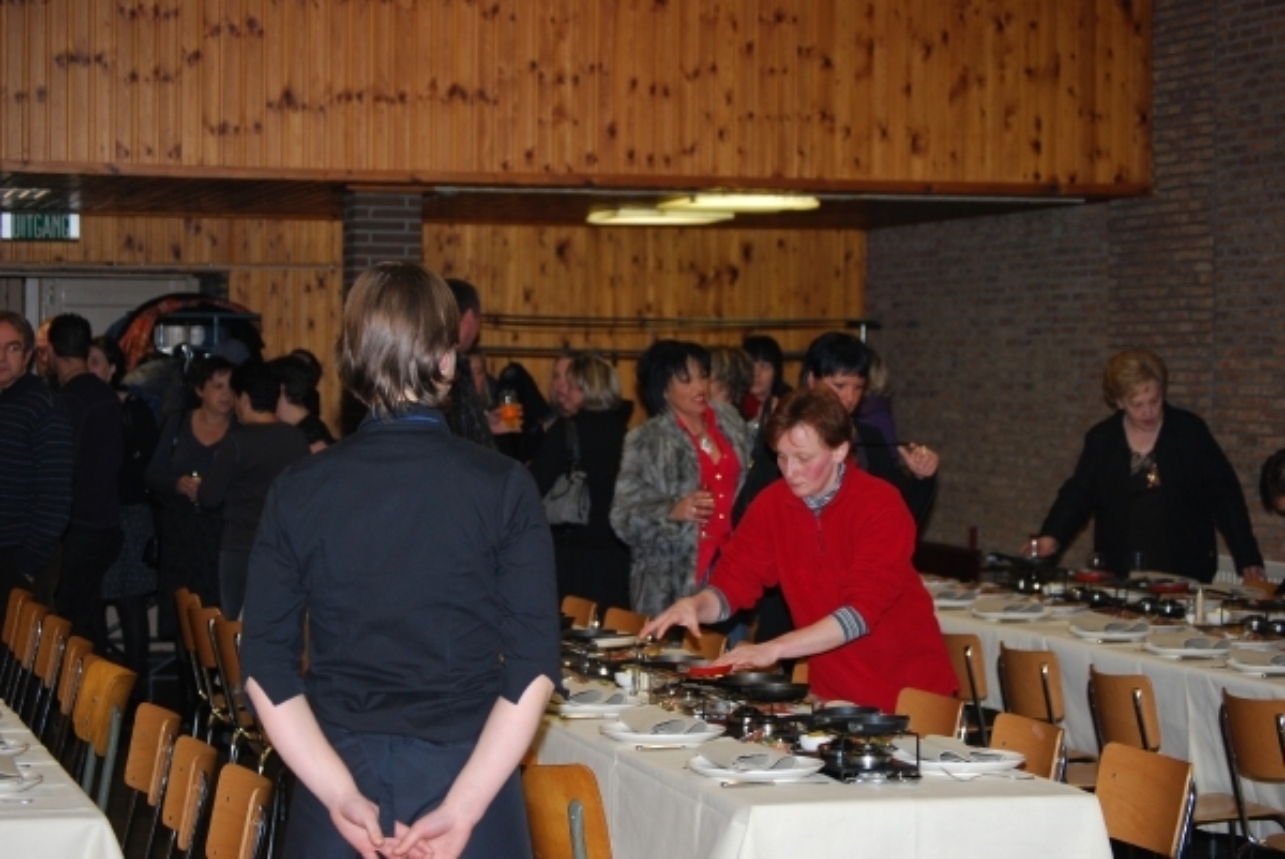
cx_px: 642
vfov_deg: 16.6
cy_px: 430
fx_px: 2947
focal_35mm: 82
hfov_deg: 24.6
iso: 360
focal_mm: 55
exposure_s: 1/60
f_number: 4
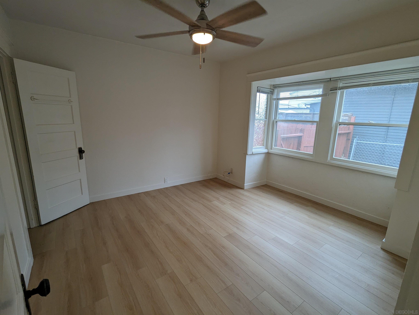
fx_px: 194
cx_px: 210
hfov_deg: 94.4
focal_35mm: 16
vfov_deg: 78.2
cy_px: 158
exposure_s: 1/120
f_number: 2.2
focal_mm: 2.35
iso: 85
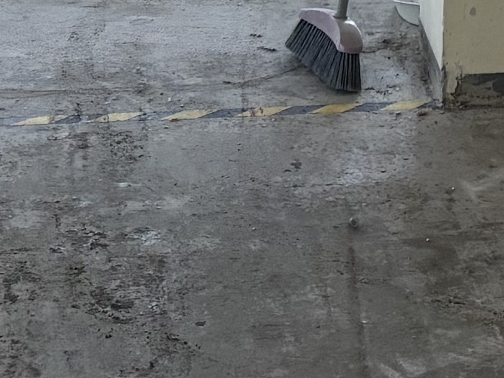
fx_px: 2664
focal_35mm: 183
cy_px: -784
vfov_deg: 7.2
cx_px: 547
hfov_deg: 10.7
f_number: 1.6
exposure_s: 1/100
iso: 125
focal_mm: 5.96
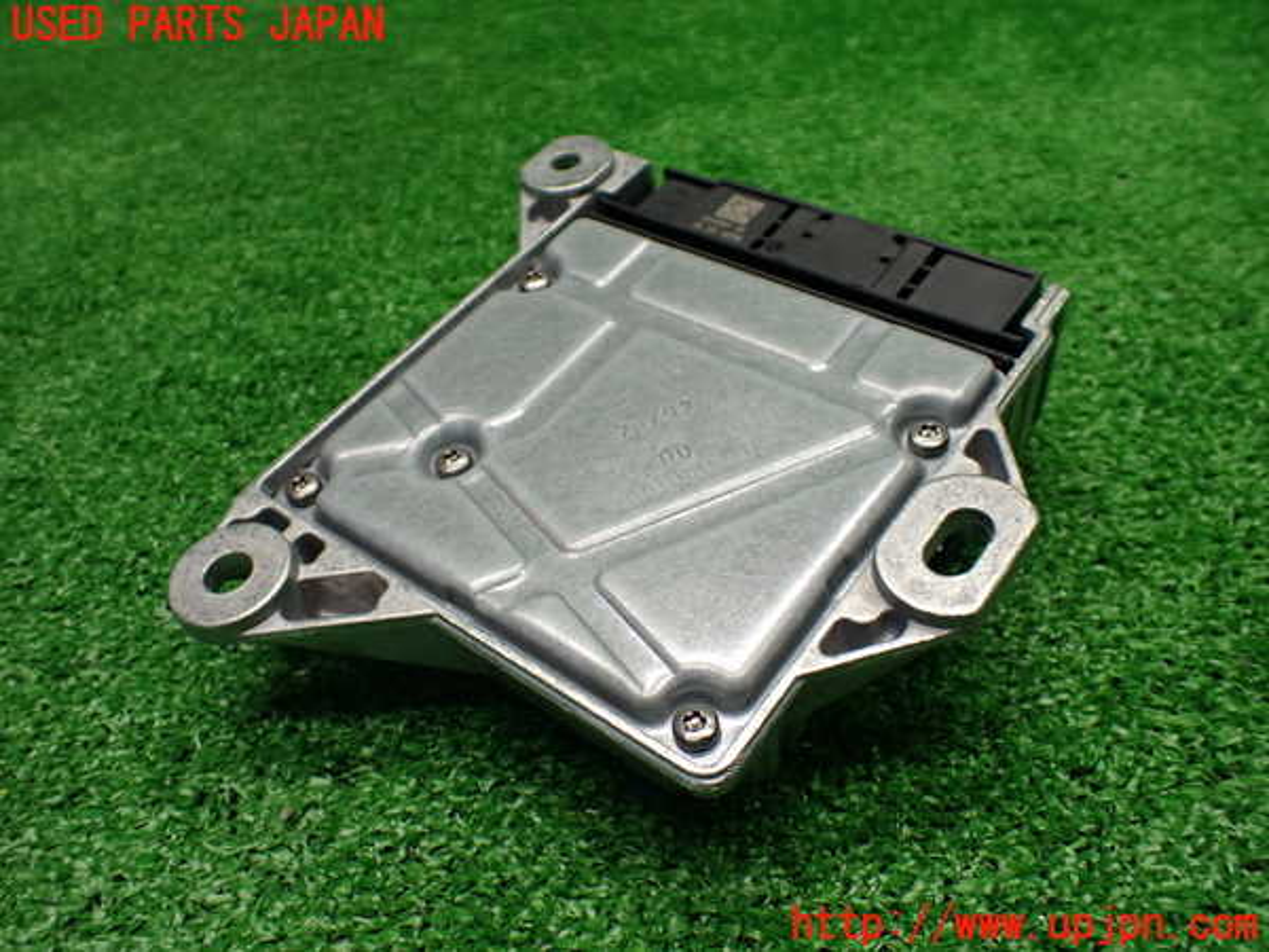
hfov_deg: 60.0
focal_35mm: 30
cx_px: 634
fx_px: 1100
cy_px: 476
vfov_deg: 46.8
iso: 320
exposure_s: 1/125
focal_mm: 5.4
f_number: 2.3
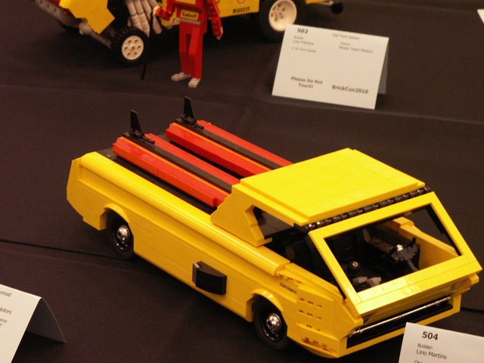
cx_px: 242
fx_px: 1804
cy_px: 182
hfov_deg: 15.3
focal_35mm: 129
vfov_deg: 11.5
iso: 160
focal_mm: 21.14
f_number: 4
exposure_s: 1/15
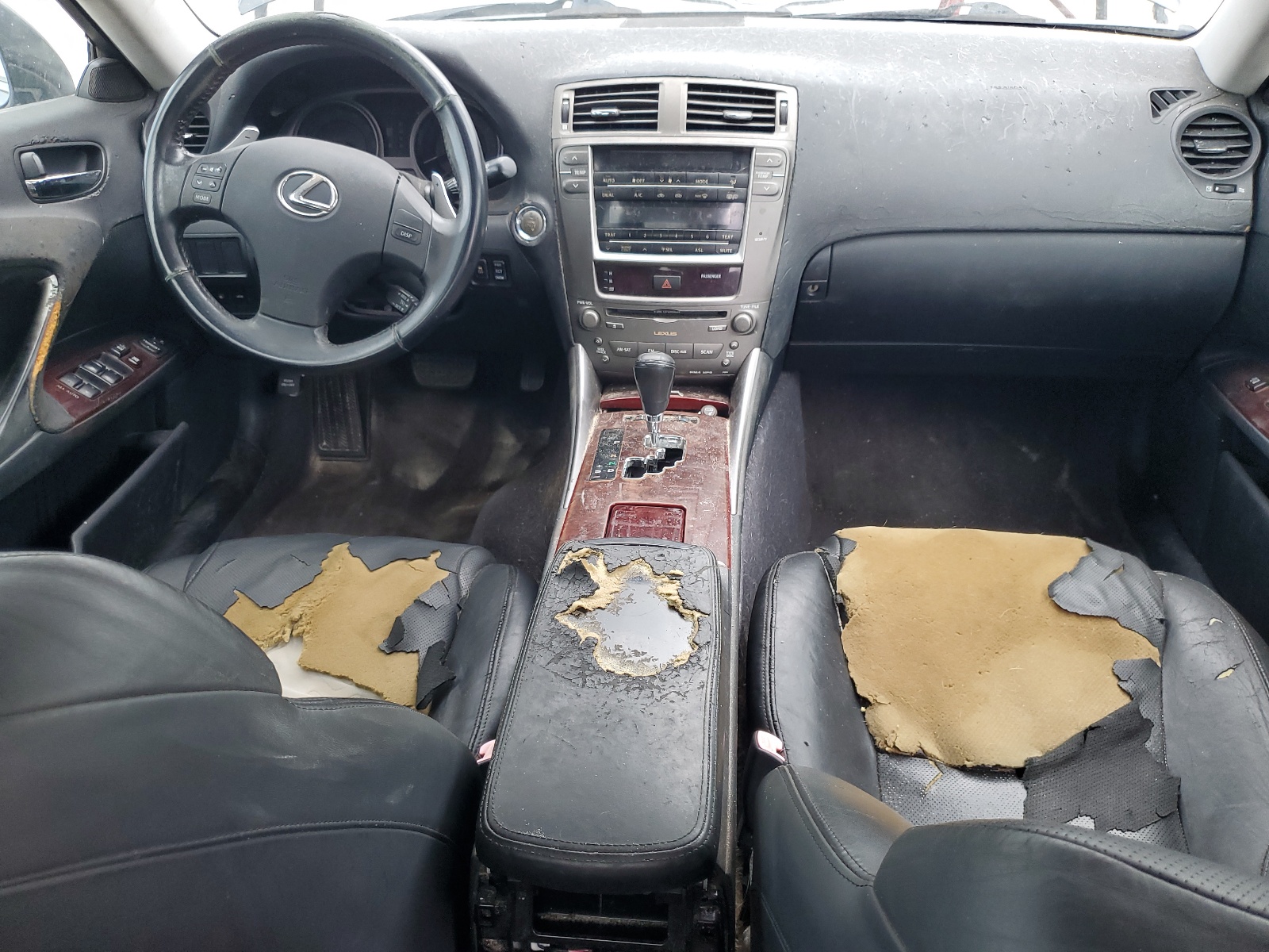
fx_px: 953
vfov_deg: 53.1
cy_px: 476
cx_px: 634
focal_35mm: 26
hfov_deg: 67.3
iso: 60
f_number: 1.5
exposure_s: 1/120
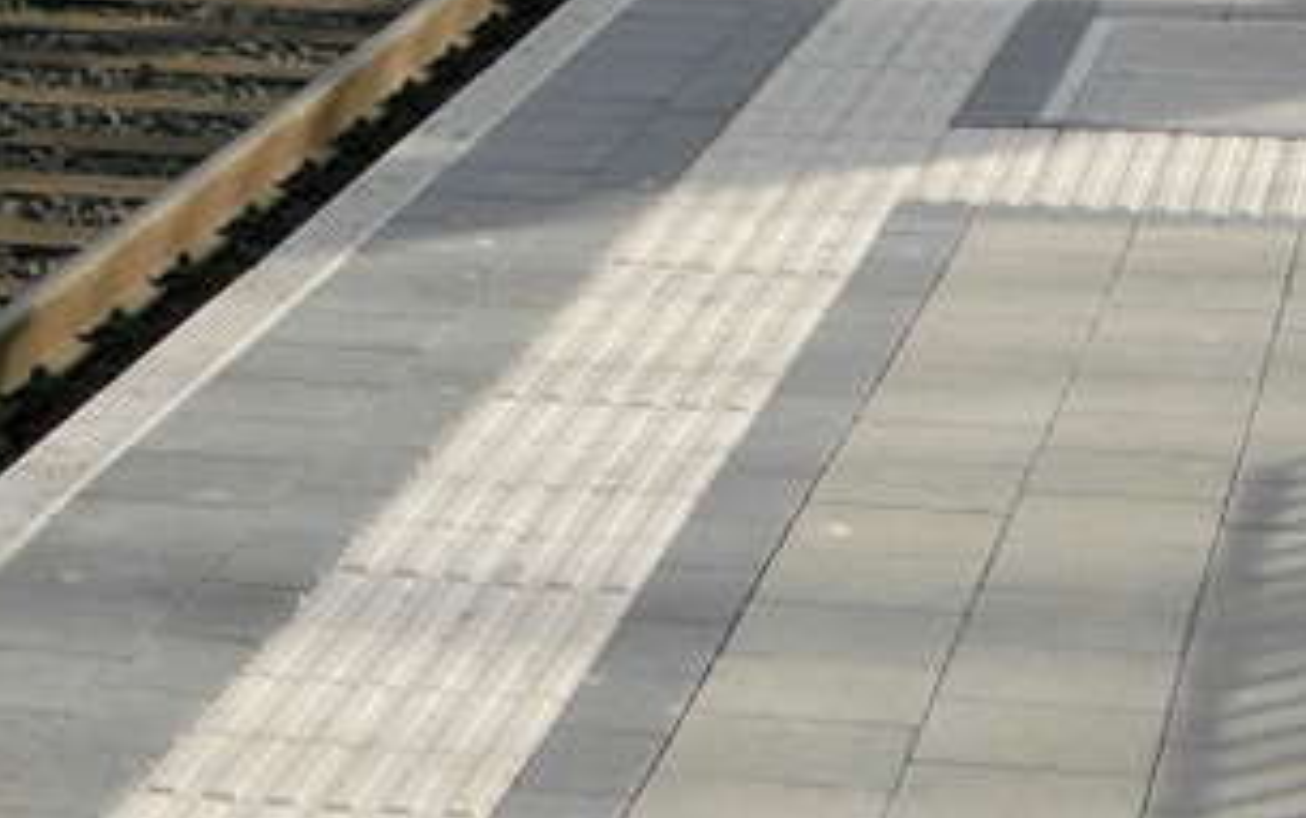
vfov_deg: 7.6
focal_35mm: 168
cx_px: -492
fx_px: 5983
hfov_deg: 12.0
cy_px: -632
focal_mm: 22
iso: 160
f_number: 5.6
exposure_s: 1/125
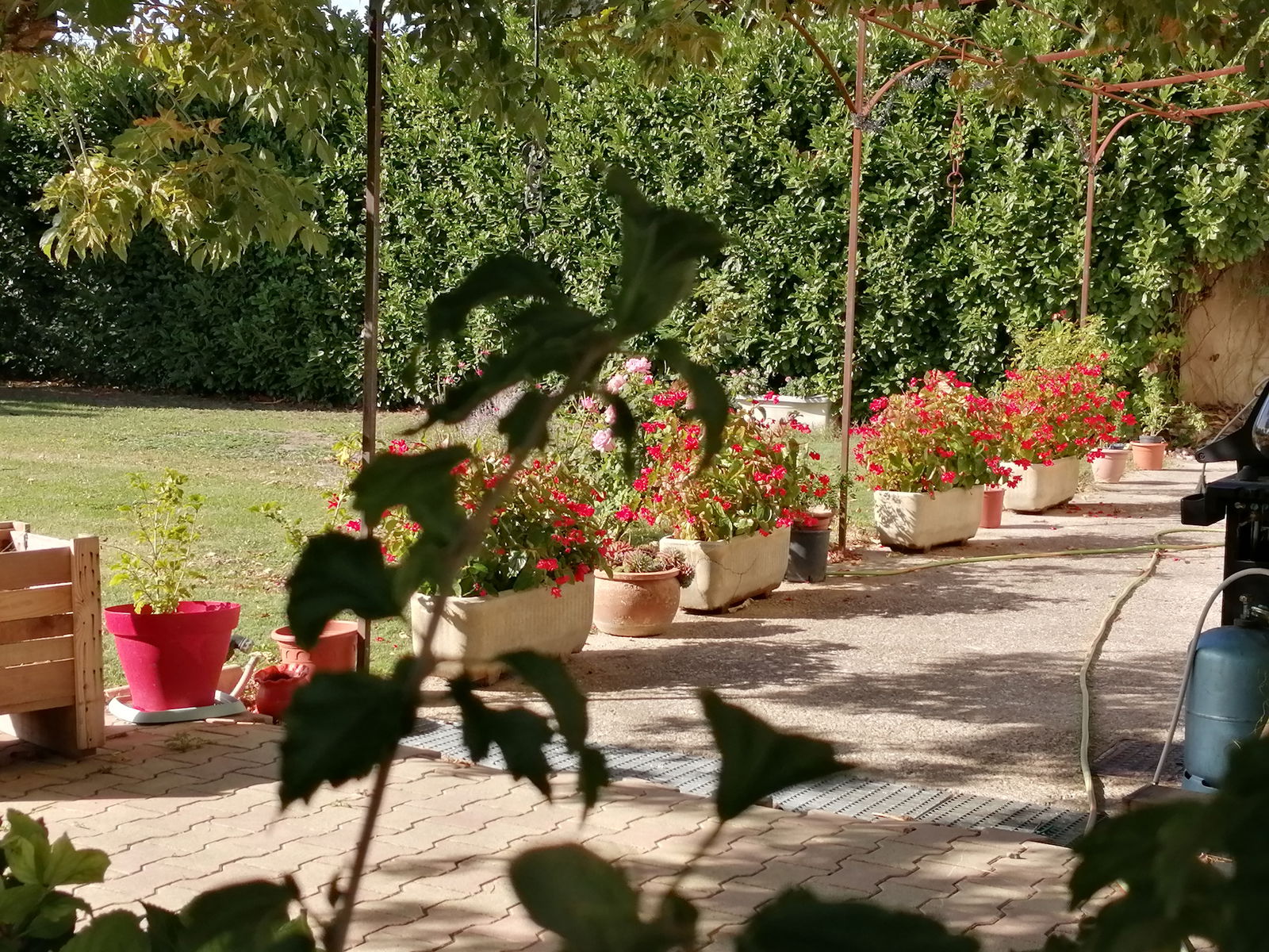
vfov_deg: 28.6
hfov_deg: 37.5
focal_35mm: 51
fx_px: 1870
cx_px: 634
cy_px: 476
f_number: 1.8
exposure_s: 1/866
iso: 50
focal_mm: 3.62
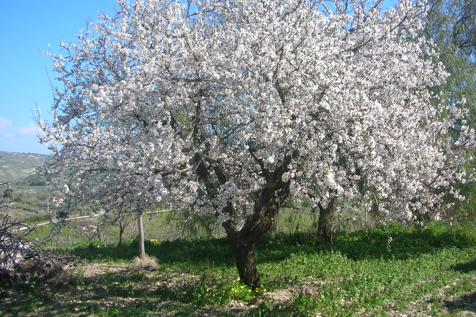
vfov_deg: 31.0
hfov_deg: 45.4
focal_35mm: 43
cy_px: 116
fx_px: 569
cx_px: 256
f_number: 8.5
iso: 50
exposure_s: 1/64.1
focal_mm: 5.8
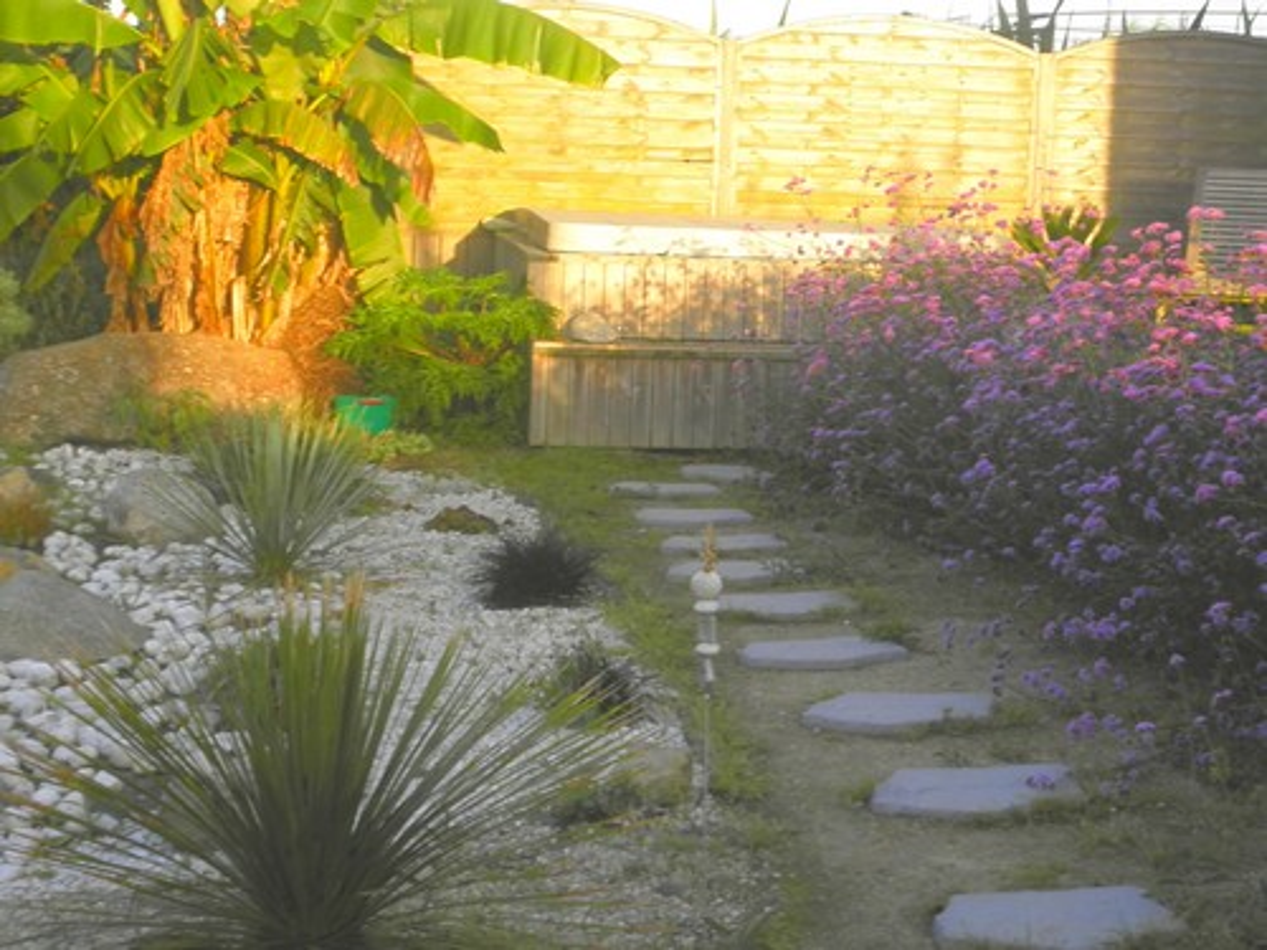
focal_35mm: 54
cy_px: 475
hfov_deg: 35.5
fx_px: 1976
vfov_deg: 27.0
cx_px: 634
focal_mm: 9.8
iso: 64
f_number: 4.8
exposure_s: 1/80
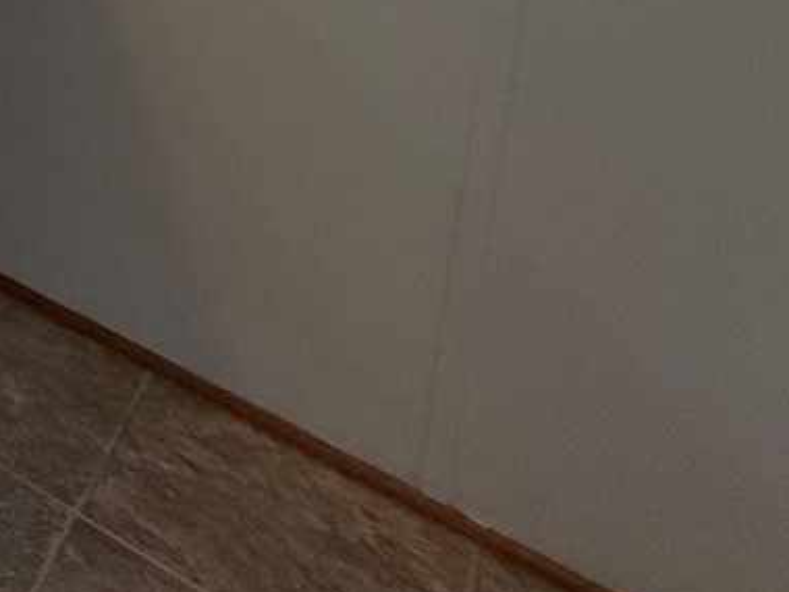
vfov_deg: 18.0
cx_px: -766
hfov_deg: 19.5
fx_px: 1345
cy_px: -559
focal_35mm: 59
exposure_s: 1/120
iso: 200
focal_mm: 2.22
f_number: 2.2
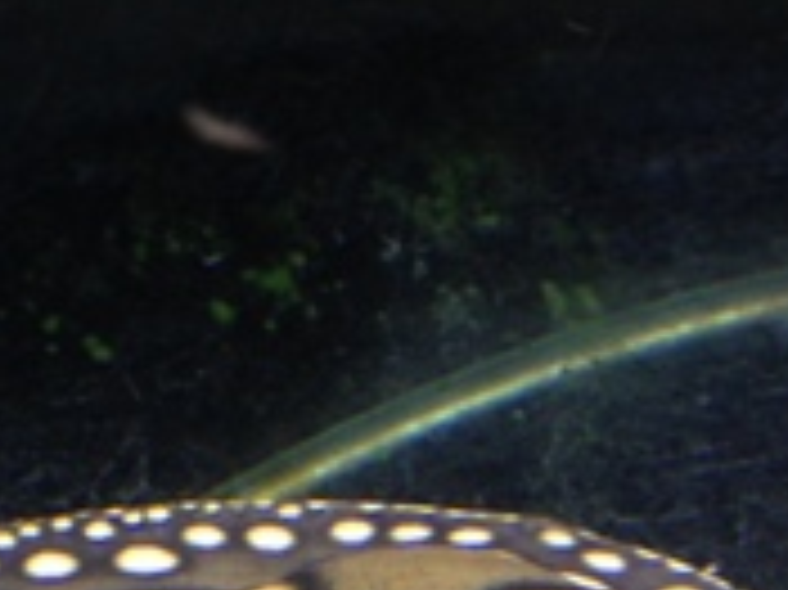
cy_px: 950
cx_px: 45
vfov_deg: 12.3
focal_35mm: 113
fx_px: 2571
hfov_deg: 17.1
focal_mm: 4.12
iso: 80
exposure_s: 1/20
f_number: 2.4
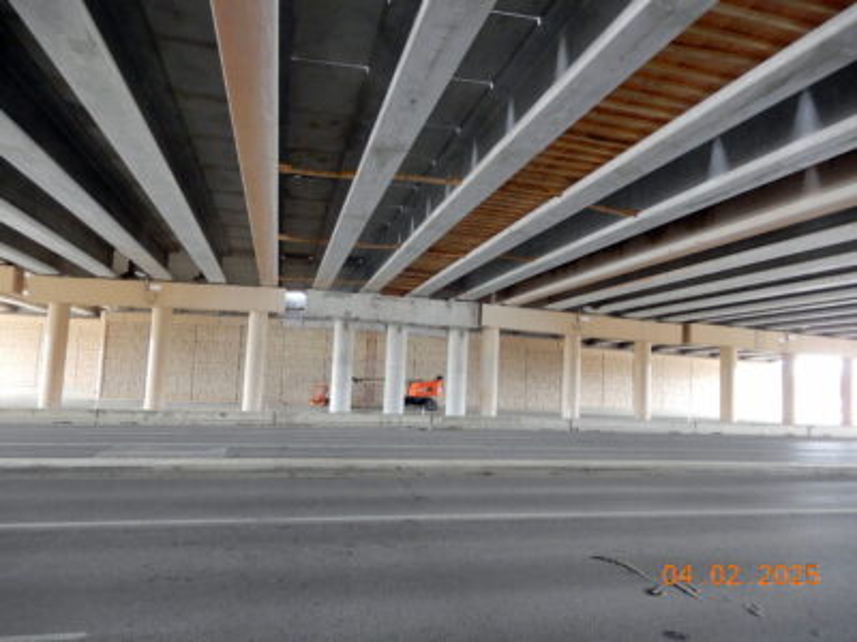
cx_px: 428
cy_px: 321
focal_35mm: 24
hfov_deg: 71.6
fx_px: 594
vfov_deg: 56.8
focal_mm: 4.3
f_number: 3.4
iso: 360
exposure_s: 1/30
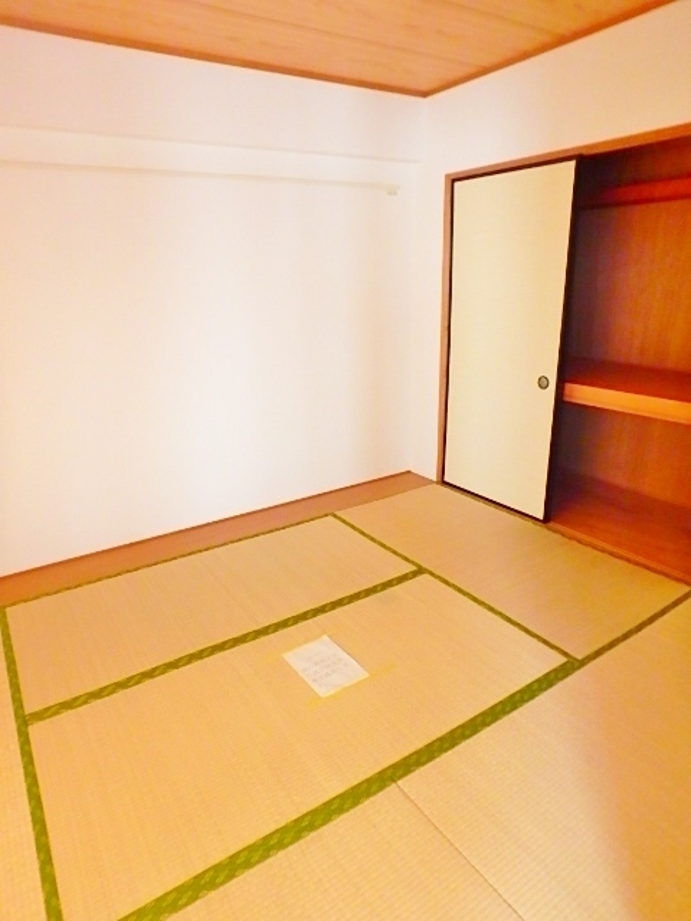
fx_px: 559
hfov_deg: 63.4
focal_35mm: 21
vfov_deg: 79.0
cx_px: 346
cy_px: 460
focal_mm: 3.7
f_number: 3.5
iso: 640
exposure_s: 1/30
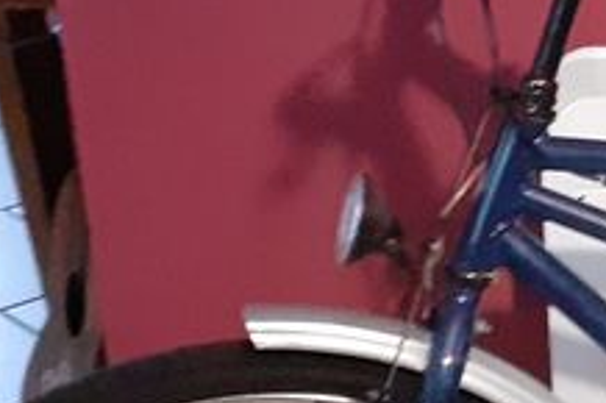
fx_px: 2170
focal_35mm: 129
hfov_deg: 14.0
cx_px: 1123
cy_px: 78
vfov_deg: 10.6
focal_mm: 3.6
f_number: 1.9
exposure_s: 1/20
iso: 640
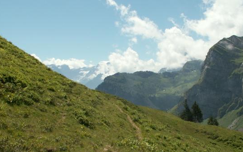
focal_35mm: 44
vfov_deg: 29.1
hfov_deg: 45.2
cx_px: 134
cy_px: 94
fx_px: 291
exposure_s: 1/200
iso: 50
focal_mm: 5.86
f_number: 7.1
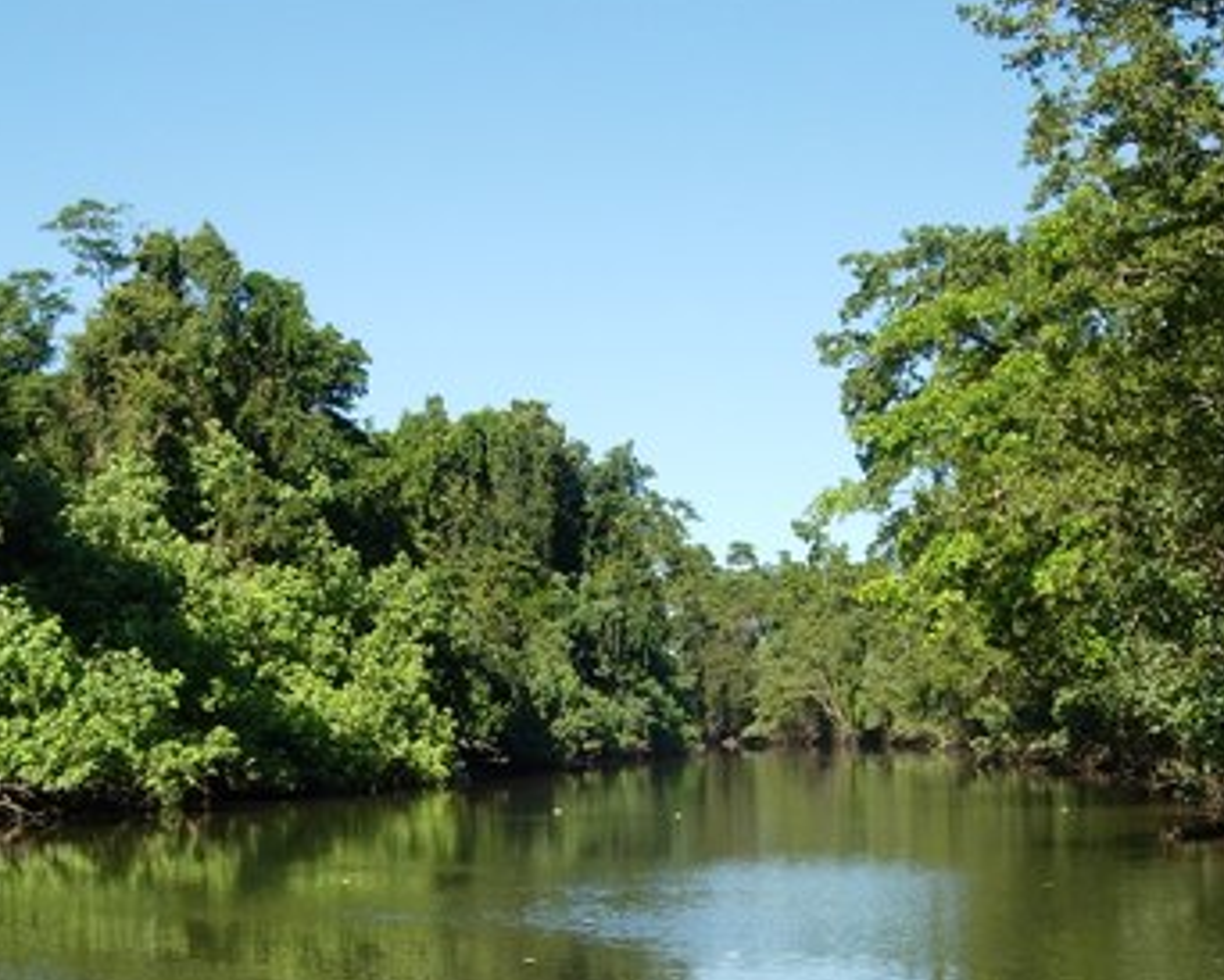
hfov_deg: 29.1
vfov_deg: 23.2
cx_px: 587
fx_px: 2356
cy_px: 780
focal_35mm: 65
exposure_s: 1/430
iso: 79
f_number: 4.8
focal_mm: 7.8
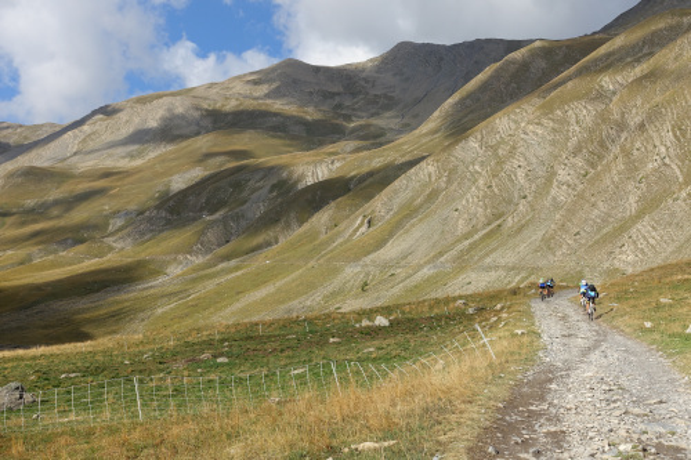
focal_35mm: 50
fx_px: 959
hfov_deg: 39.6
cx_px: 346
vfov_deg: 27.0
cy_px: 230
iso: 125
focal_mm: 18.3
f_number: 5.6
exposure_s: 1/640
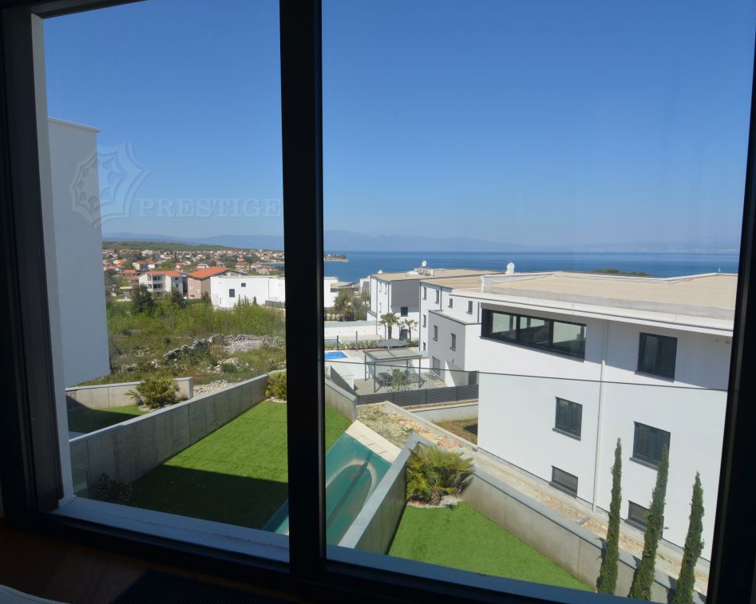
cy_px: 305
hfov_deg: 81.5
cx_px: 394
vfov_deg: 69.2
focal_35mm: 20
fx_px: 438
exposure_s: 1/250
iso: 100
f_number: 8
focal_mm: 11
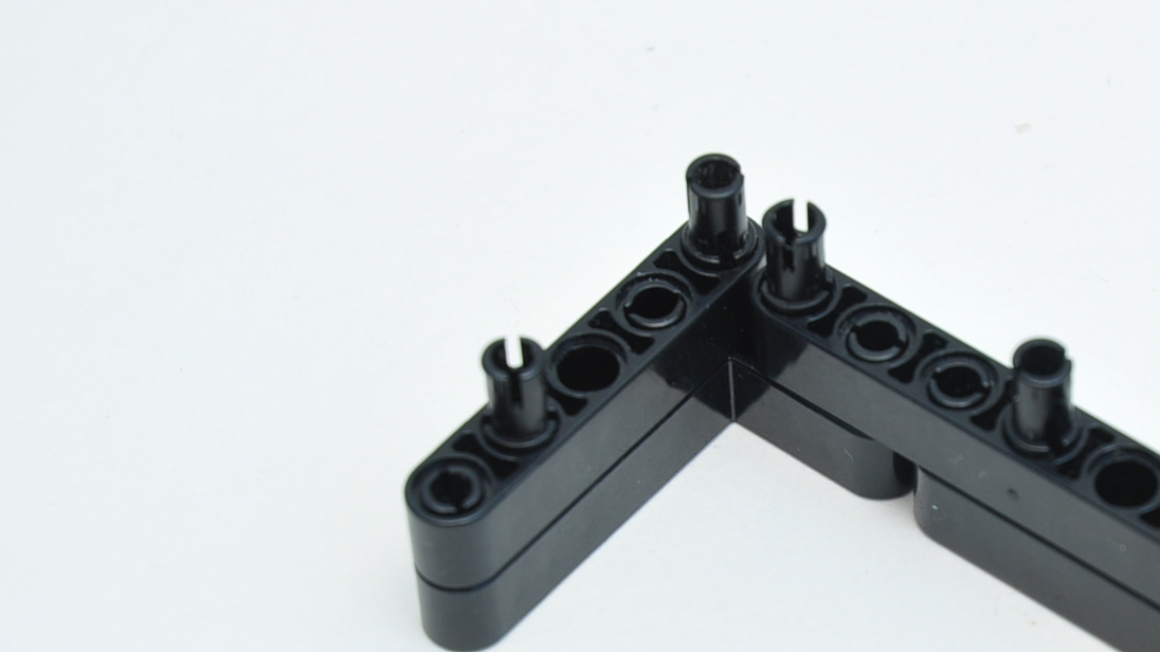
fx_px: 6612
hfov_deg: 10.0
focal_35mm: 215
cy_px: 545
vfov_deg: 5.6
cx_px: 880
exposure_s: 1/60
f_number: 7.1
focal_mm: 70
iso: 200
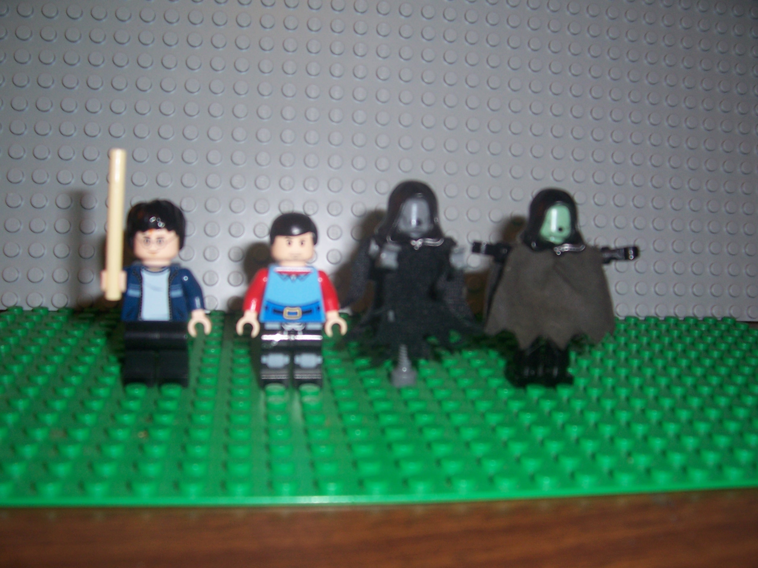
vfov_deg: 41.8
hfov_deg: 54.0
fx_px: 745
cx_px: 379
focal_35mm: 34
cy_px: 284
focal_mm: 5.6
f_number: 2.7
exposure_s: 1/60
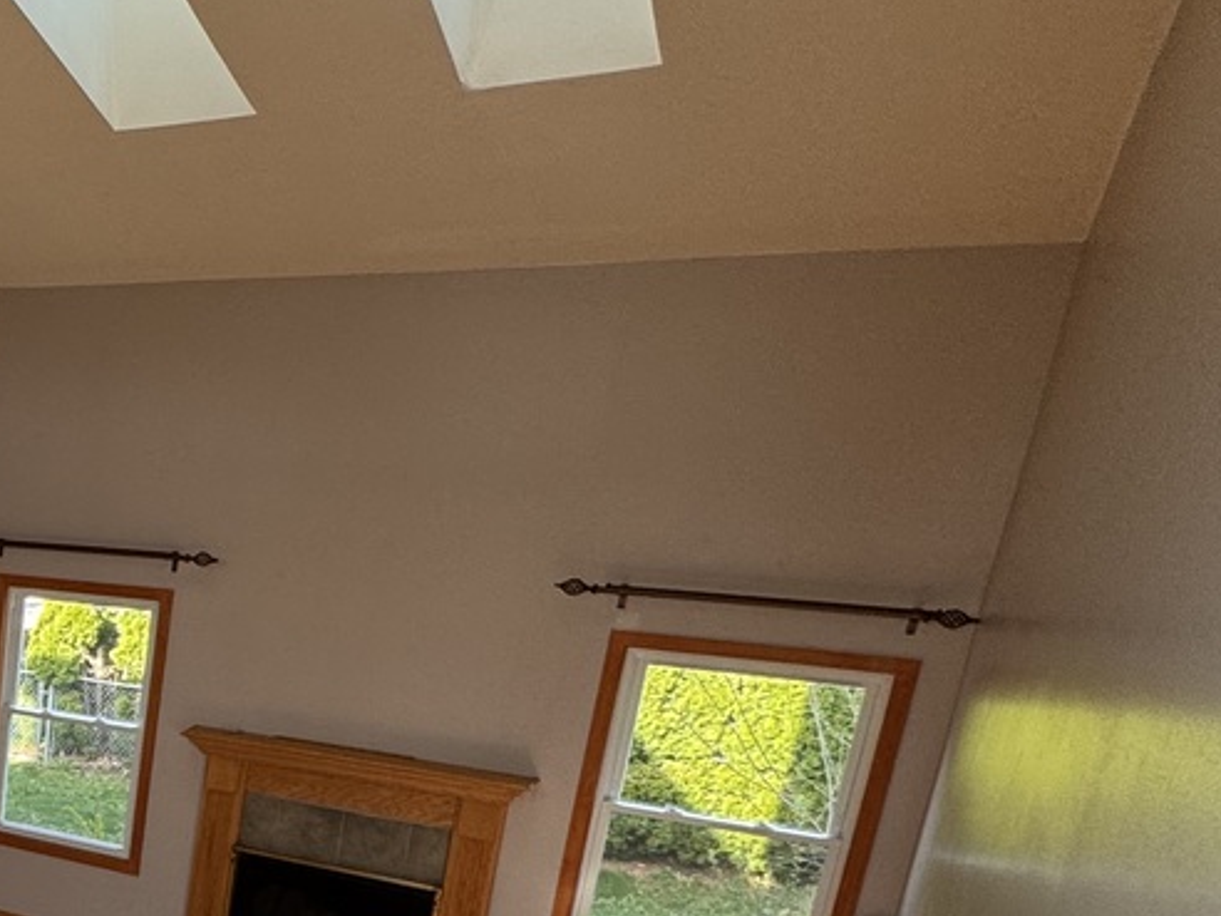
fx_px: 1446
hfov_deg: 31.5
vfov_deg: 33.6
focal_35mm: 41
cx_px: -467
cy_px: 789
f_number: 2.2
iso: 125
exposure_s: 1/99
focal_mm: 2.22
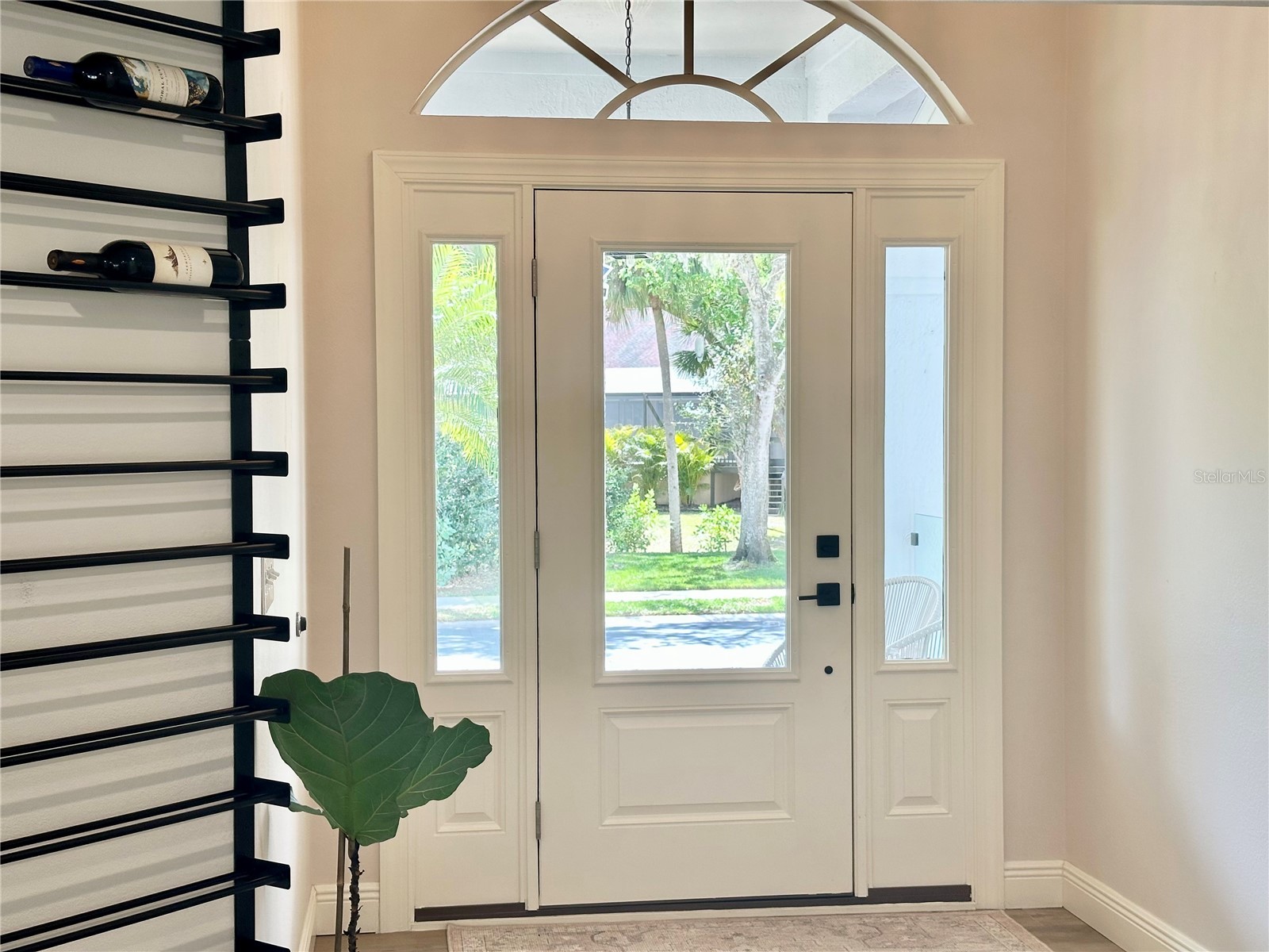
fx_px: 1760
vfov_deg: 30.3
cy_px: 476
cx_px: 634
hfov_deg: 39.7
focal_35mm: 48
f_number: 1.78
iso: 50
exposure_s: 1/131
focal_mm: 6.86
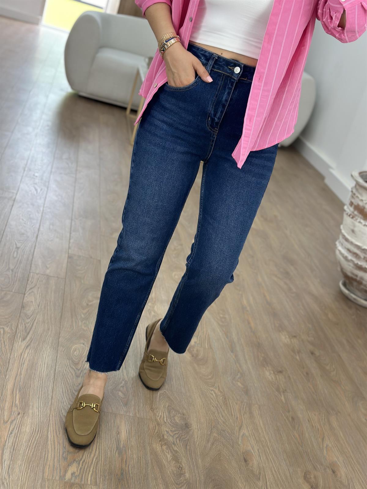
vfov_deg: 39.7
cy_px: 244
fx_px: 679
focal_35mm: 48
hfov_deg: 30.3
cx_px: 184
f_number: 1.78
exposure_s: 1/141
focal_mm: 6.86
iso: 80
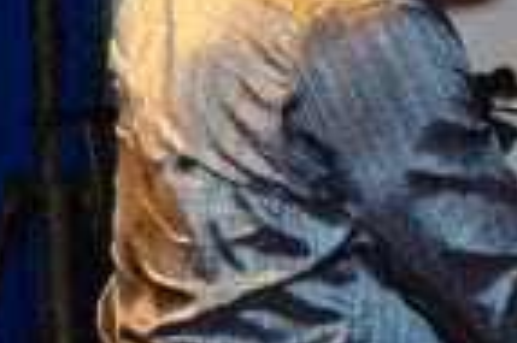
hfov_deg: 8.8
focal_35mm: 226
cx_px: 857
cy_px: 63
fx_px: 3242
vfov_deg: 6.1
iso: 400
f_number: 5
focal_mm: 36
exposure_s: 1/60
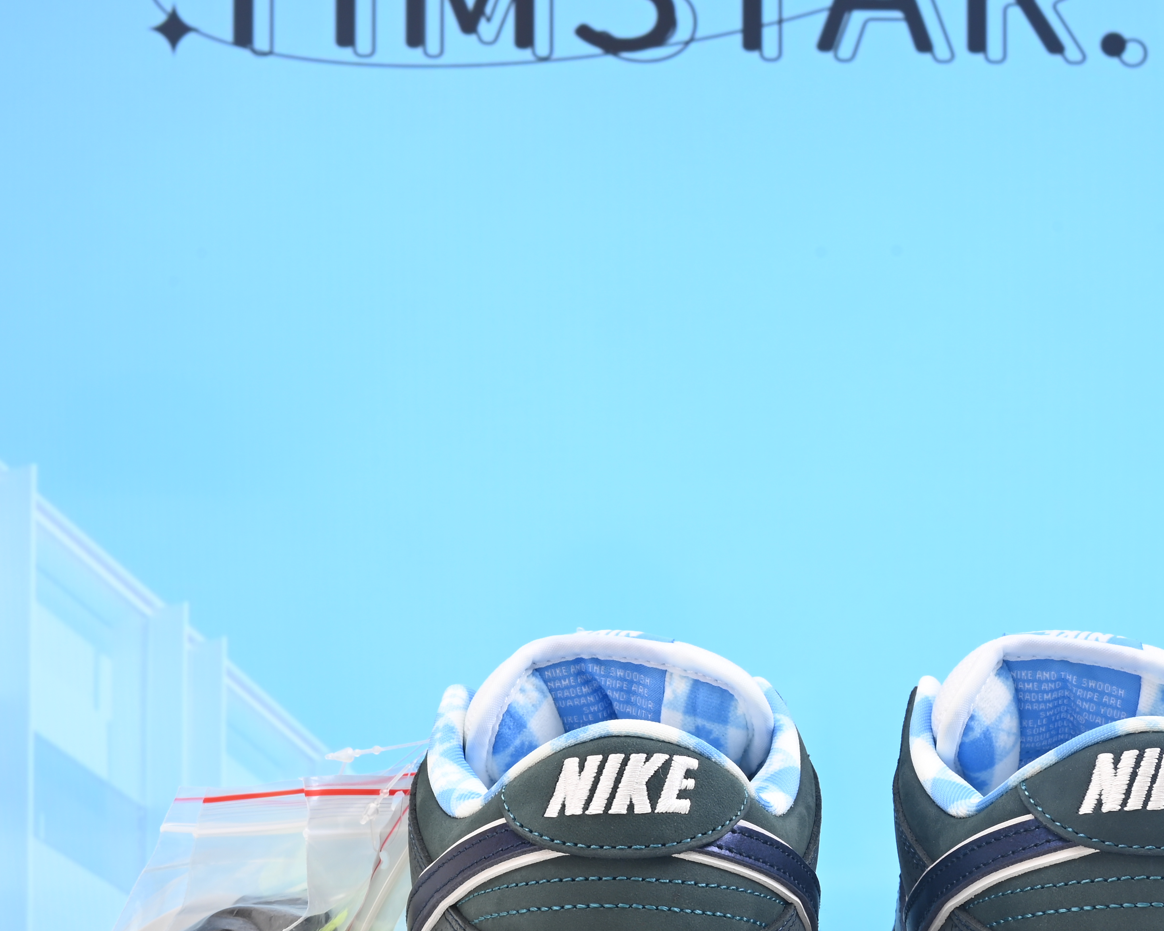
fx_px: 2722
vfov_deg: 19.4
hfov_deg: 24.1
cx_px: 732
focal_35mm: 79
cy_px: 623
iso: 100
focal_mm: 41
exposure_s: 1/2
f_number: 16
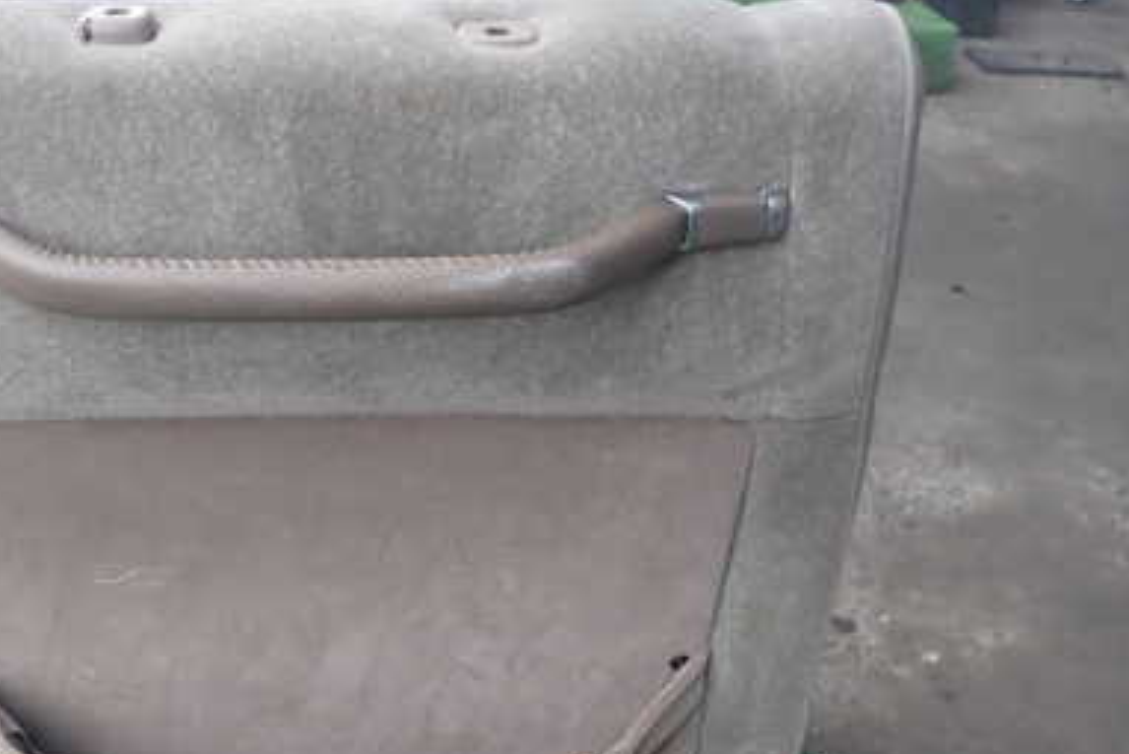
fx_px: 1537
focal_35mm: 49
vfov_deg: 27.2
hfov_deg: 39.7
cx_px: 343
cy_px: 565
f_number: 3.2
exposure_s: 1/160
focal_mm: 5.4
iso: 100
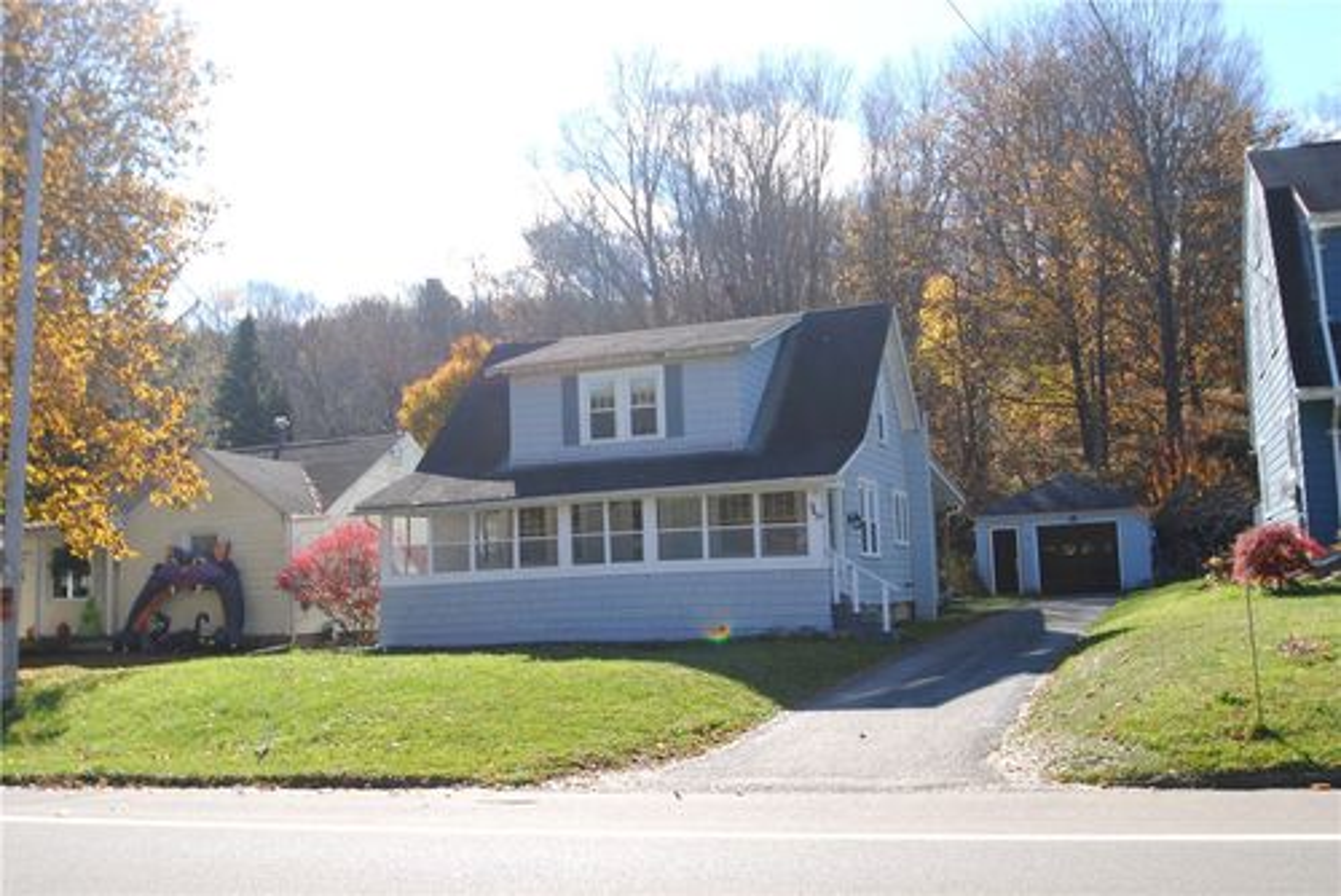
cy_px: 448
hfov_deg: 53.1
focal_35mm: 36
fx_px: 1342
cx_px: 670
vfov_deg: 36.9
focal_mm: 24
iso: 100
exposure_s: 1/160
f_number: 6.3
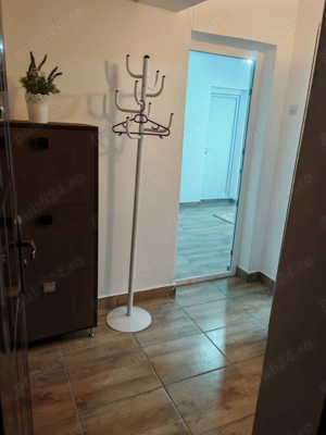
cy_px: 218
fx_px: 339
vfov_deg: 65.3
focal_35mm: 27
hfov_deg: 51.4
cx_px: 163
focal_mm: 6.67
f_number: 1.9
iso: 400
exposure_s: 1/50
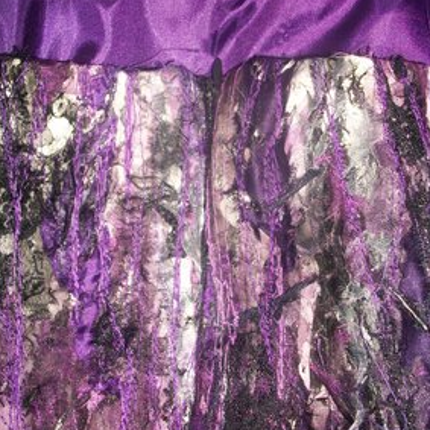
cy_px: 207
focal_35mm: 41
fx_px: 576
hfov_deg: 40.9
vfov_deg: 40.9
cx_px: 213
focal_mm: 5.7
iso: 120
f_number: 2.8
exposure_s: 1/60
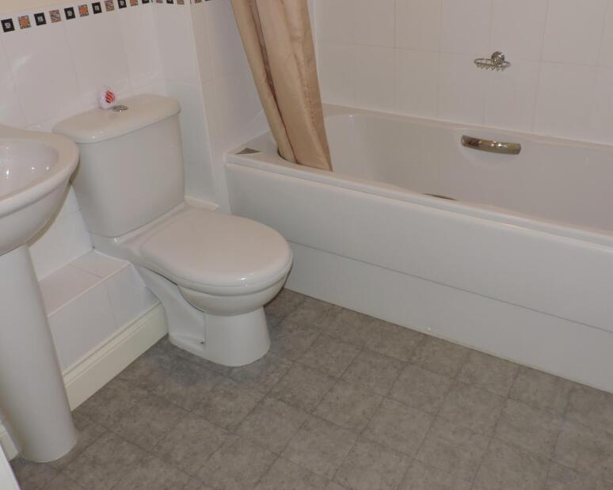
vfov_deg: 46.8
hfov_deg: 57.0
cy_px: 192
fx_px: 562
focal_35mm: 31
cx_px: 342
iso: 200
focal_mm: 4.3
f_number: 3
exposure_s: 1/30
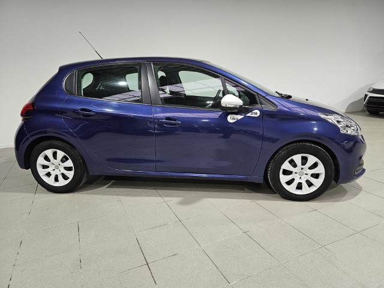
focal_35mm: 23
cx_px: 192
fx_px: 255
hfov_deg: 73.9
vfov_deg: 58.9
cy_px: 144
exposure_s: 1/180
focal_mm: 6.3
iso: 160
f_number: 1.7
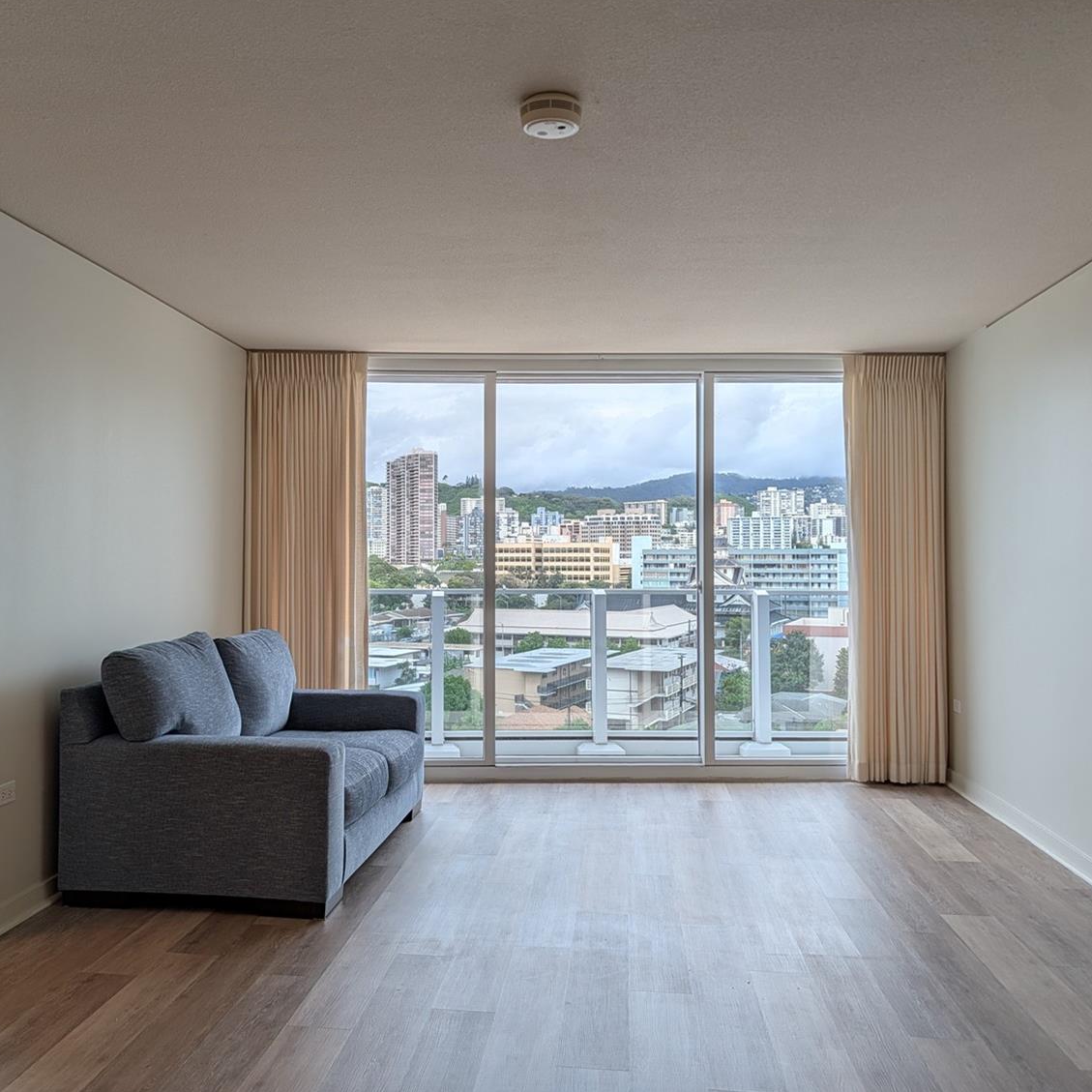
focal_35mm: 30
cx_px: 461
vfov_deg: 54.0
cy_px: 537
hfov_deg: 53.8
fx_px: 1071
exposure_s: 1/204
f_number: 1.68
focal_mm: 6.9
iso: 21
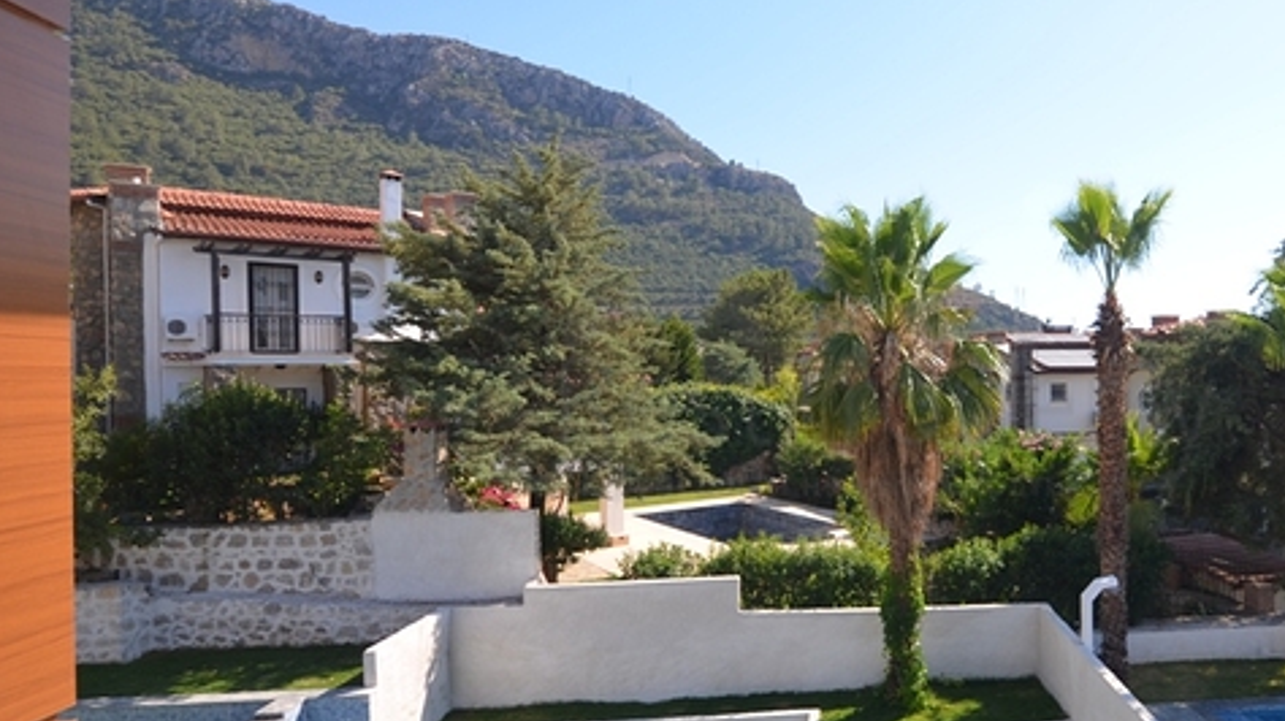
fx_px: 817
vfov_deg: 47.6
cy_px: 379
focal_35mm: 24
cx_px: 891
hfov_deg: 73.2
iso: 100
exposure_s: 1/200
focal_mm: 10
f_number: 7.1
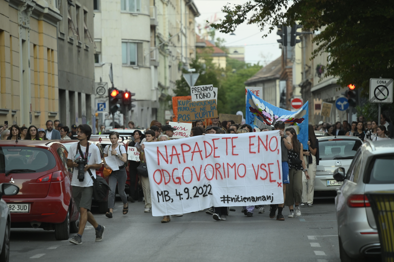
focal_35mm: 200
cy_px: 131
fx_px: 2187
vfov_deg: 6.9
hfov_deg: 10.3
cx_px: 197
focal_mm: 200
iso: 1250
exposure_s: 1/160
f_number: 4.5
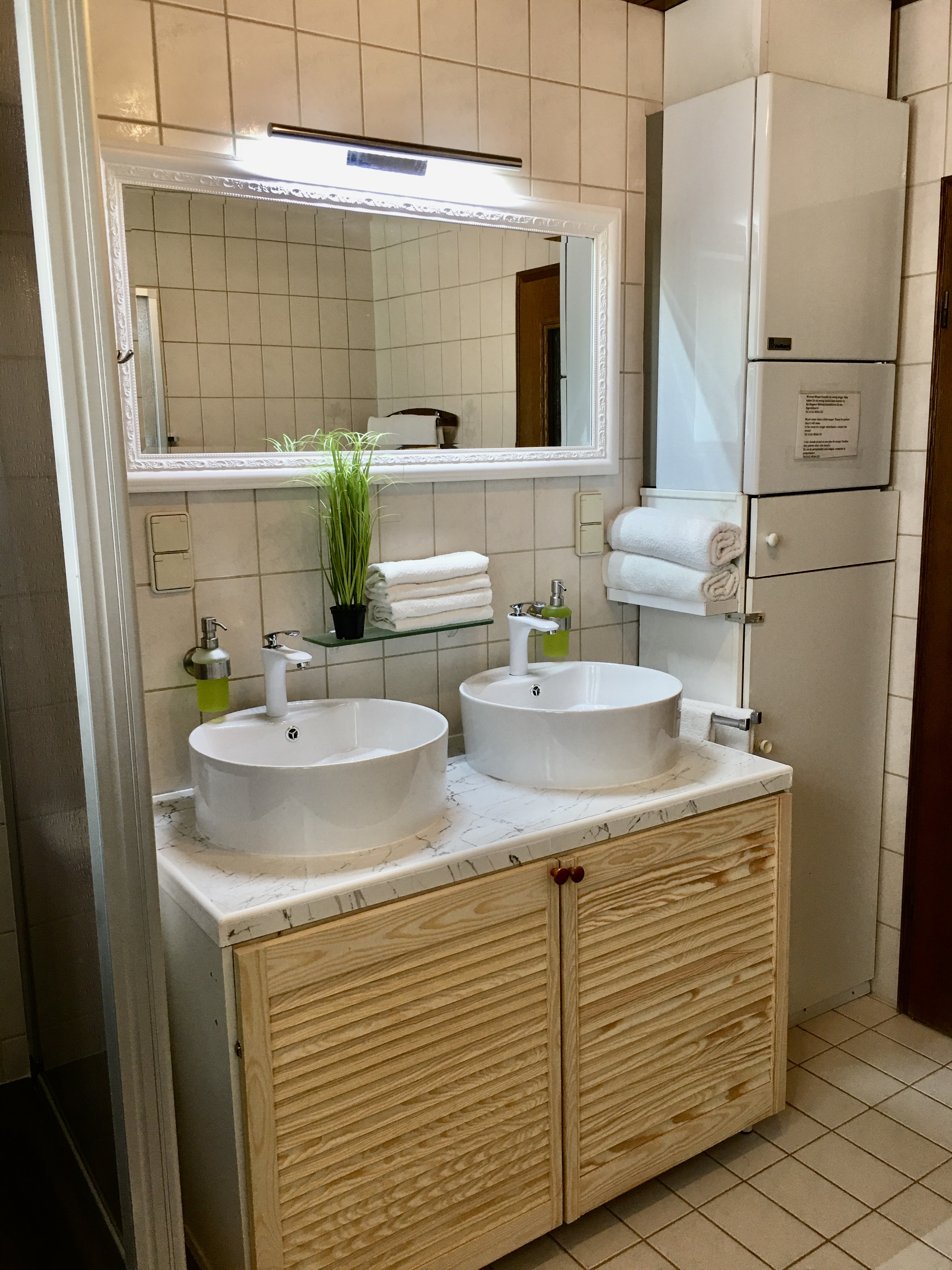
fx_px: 1063
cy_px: 635
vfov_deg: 61.7
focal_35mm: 29
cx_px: 476
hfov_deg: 48.2
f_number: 2.2
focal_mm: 4.15
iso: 50
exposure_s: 1/17
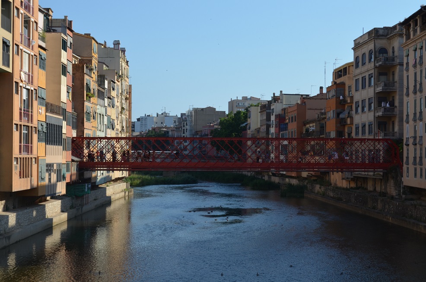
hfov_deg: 29.3
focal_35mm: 69
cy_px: 141
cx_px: 213
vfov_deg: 19.6
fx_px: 815
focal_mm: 46
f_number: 8
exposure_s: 1/250
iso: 200
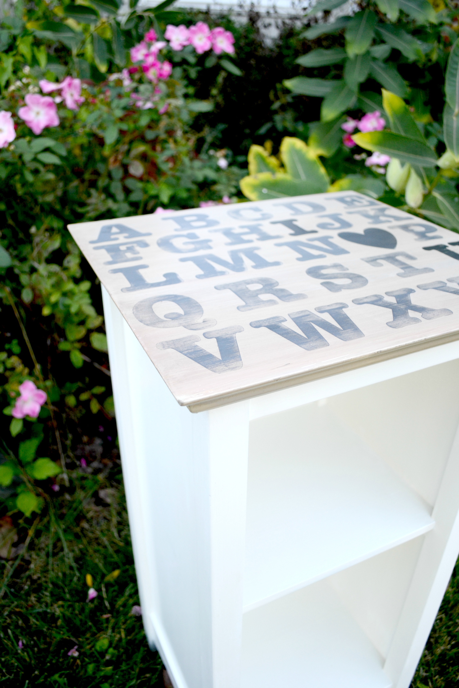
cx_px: 230
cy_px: 344
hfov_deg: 47.9
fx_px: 516
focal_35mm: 27
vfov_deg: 67.4
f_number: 3.5
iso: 200
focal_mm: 18
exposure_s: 1/200
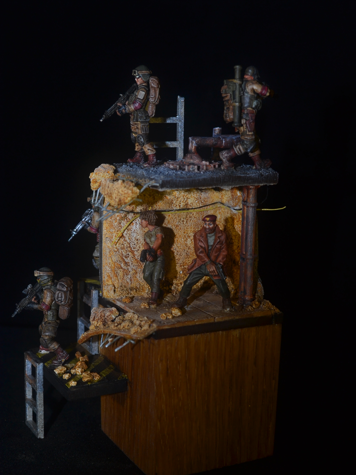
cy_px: 238
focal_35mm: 59
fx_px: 809
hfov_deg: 24.8
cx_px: 176
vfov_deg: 32.7
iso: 100
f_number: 8
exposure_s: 1/60
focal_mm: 36
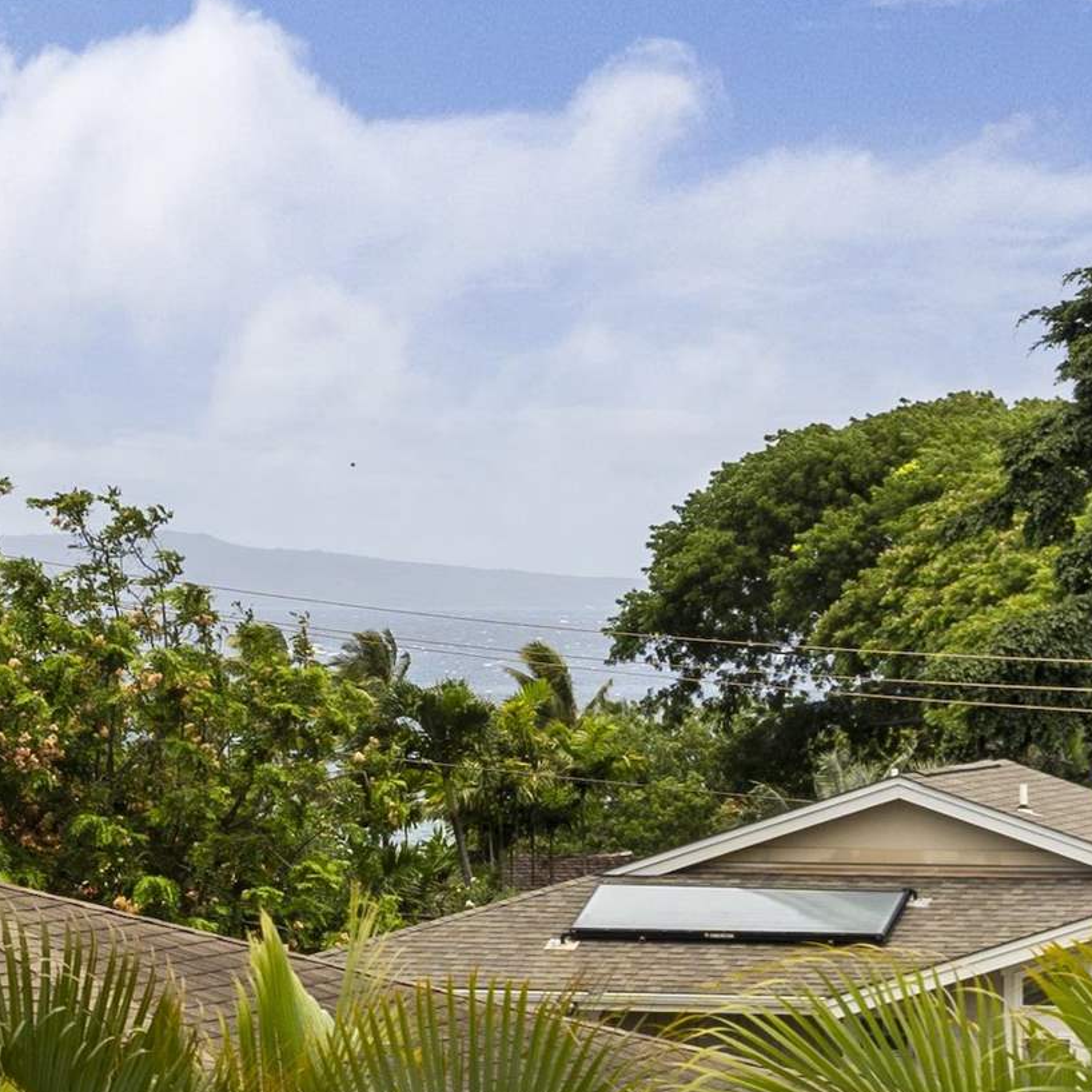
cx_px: -27
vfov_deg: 10.5
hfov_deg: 10.4
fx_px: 5925
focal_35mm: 166
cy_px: 631
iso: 100
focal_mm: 35
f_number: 8
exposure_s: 1/200
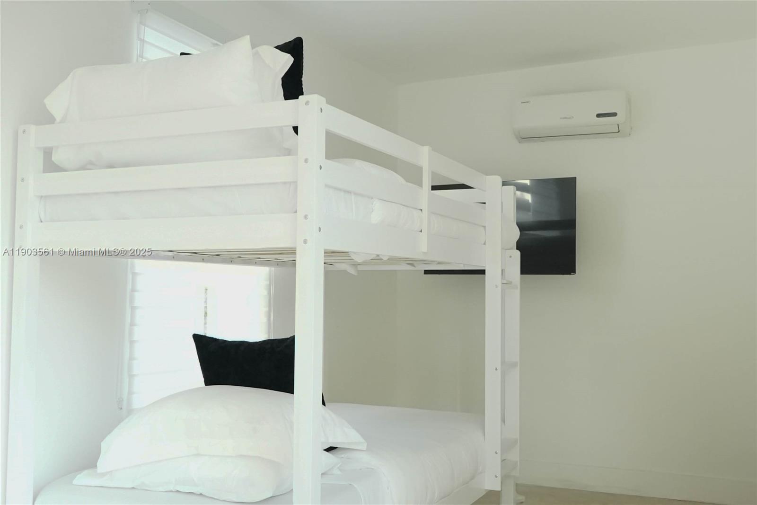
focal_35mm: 37
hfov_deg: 51.9
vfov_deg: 35.9
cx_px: 378
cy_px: 252
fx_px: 778
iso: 12800
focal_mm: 25
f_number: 5
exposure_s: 1/25
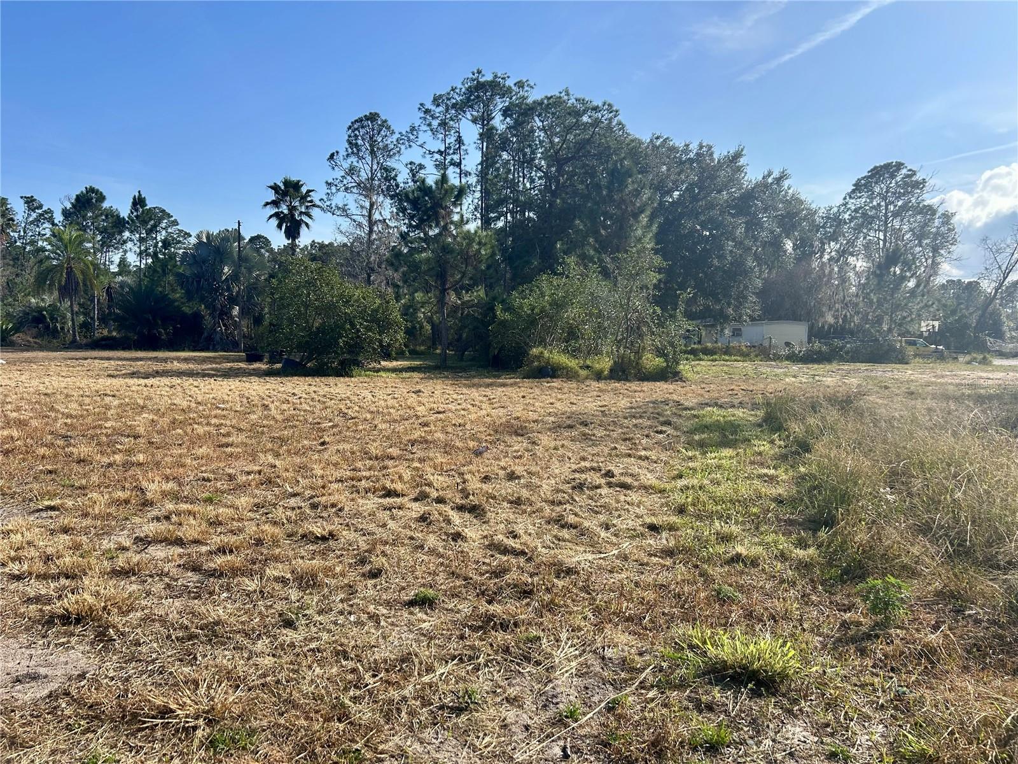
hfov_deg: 67.3
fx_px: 765
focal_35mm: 26
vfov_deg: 53.1
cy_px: 382
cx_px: 509
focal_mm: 5.7
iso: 50
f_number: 1.5
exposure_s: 1/3460
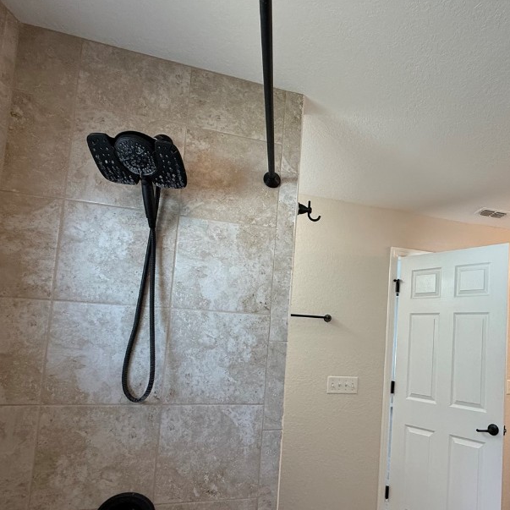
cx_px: 392
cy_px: 321
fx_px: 350
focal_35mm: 21
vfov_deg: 70.9
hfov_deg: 66.8
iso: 160
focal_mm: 2.22
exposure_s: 1/120
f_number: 2.2
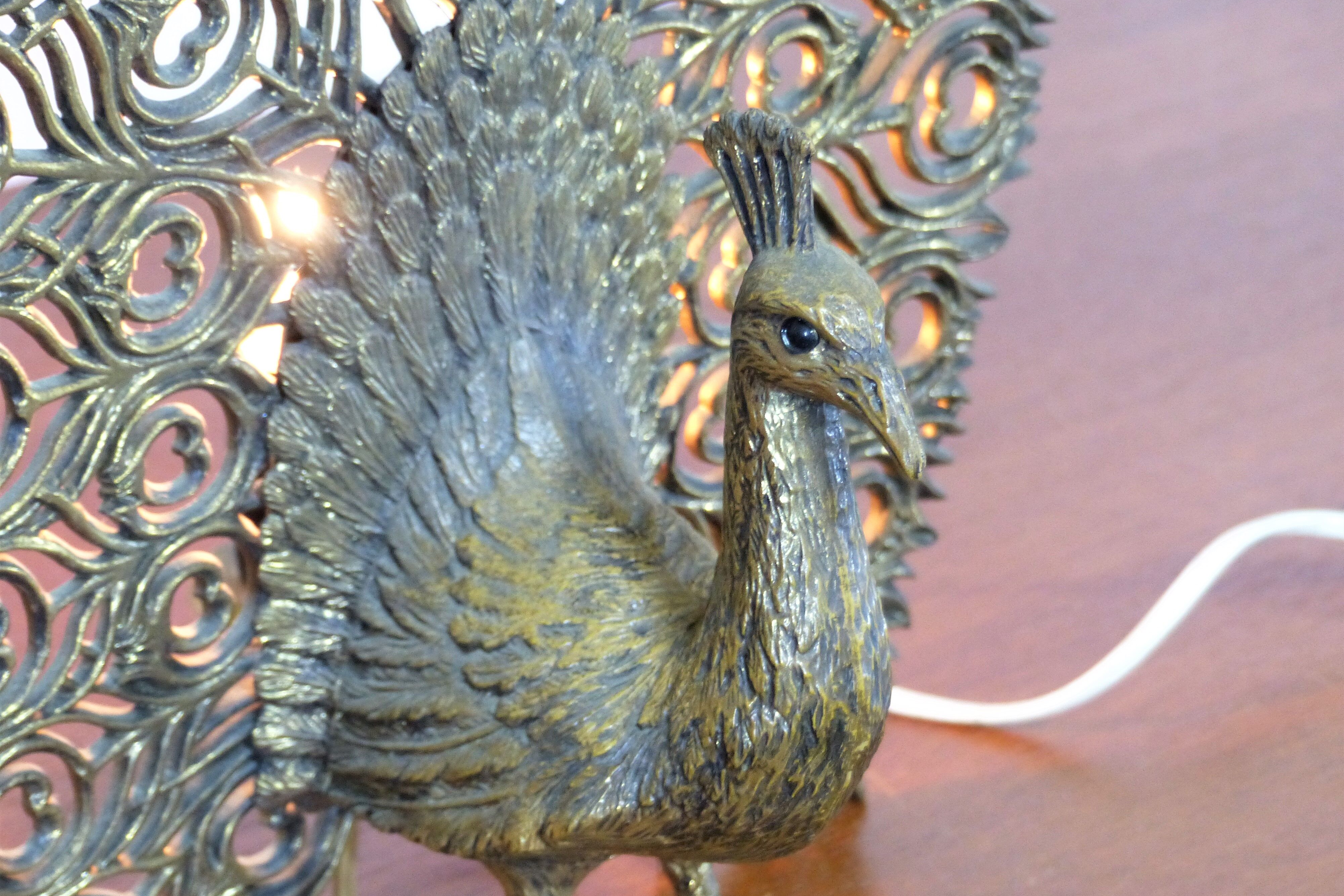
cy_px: 502
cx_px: 673
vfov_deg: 7.9
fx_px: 6495
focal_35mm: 174
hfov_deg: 11.8
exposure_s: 1/40
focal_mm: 30.1
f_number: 2.8
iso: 400
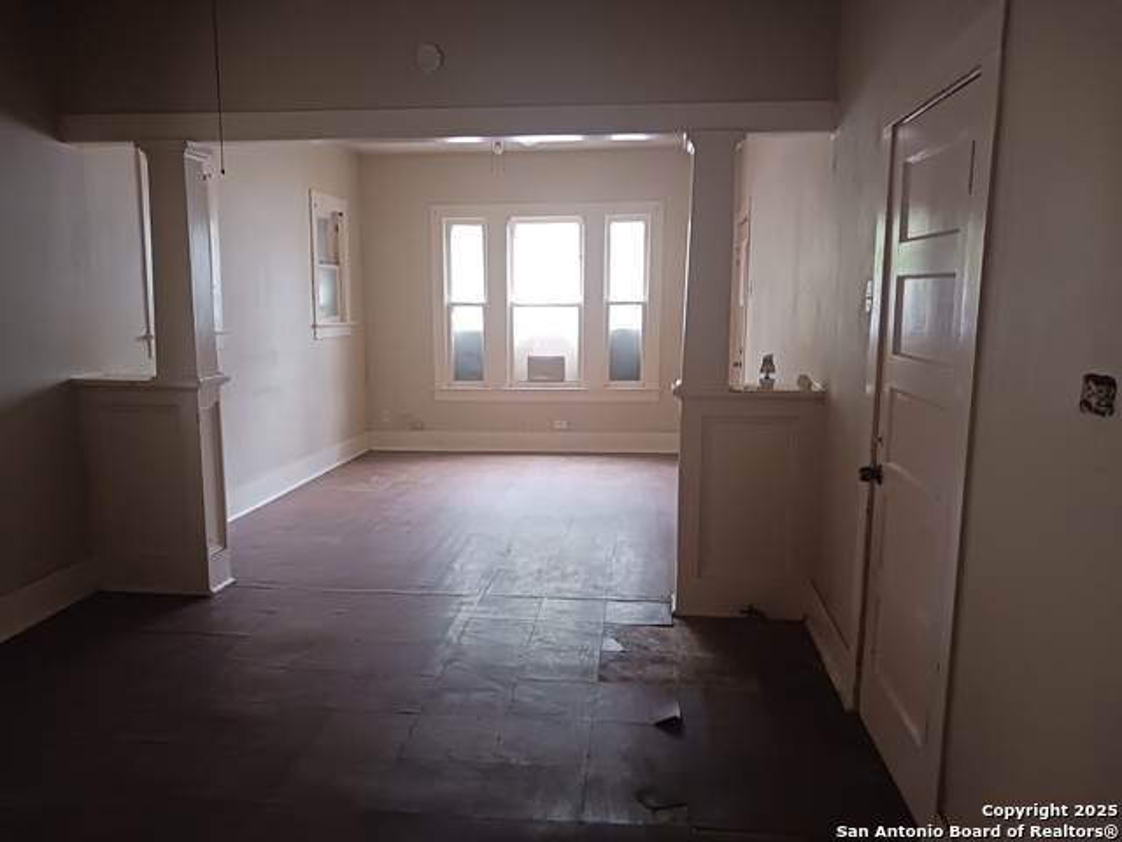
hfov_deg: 65.3
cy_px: 421
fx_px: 875
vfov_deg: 51.4
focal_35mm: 27
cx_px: 561
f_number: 1.8
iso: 400
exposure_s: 1/24
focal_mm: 4
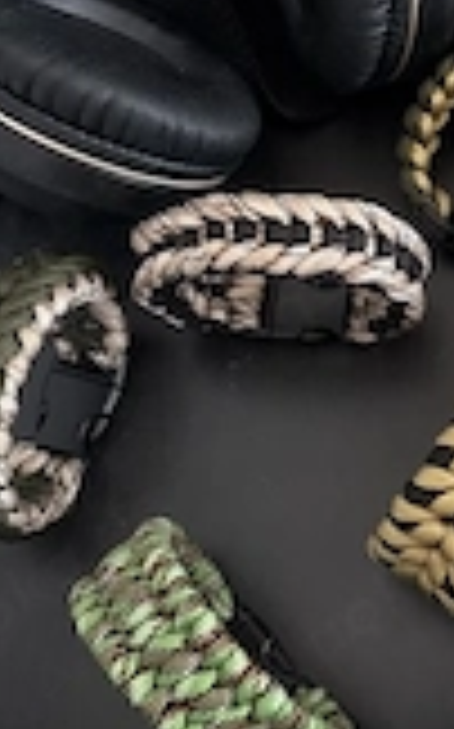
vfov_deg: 32.3
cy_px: 270
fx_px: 1249
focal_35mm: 63
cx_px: 454
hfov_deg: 20.0
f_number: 1.78
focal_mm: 6.76
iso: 1000
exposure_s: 1/30
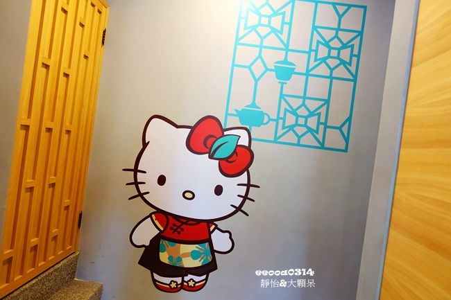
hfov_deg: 73.8
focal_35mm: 24
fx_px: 301
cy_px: 150
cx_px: 226
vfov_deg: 53.1
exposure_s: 1/30
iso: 160
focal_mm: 8.8
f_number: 1.8
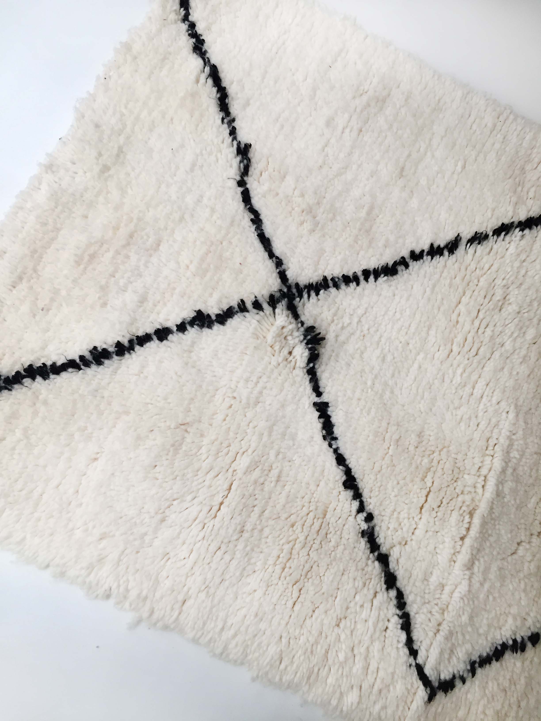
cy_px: 360
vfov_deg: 61.7
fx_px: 604
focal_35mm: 29
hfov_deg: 48.2
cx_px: 270
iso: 32
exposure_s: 1/33
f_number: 2.2
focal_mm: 4.15
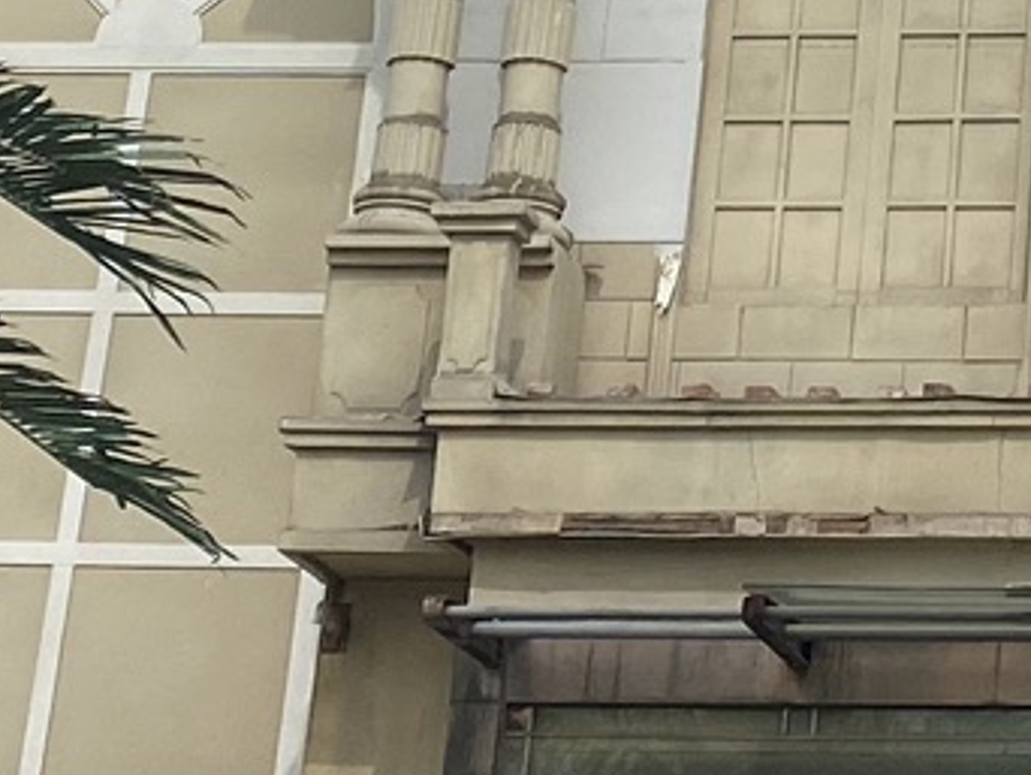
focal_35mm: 152
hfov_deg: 12.5
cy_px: -995
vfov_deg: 9.0
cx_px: 1402
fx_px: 4530
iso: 32
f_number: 1.8
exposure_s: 1/5495
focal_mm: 4.25
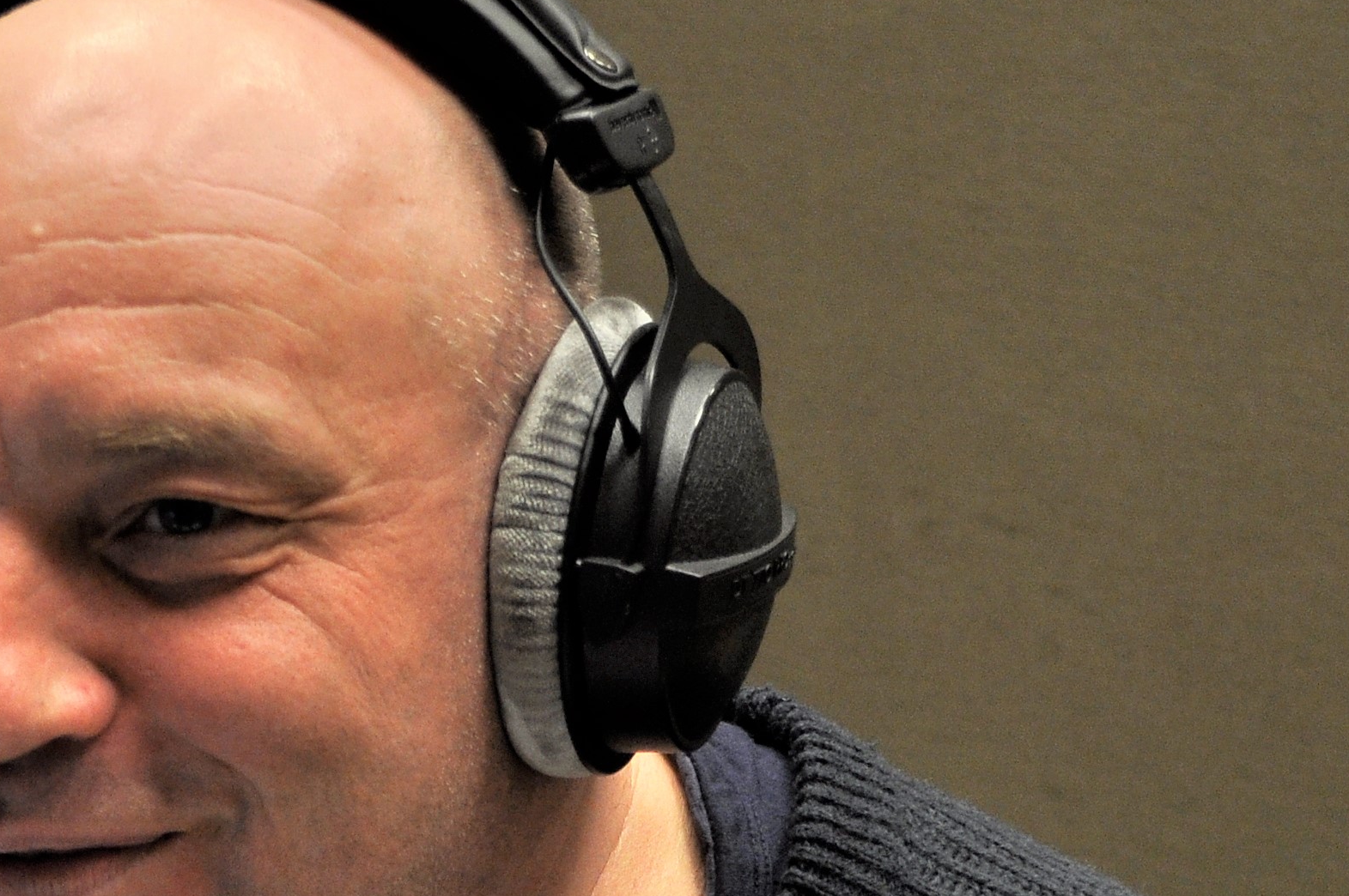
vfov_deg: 10.3
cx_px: 341
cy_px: 983
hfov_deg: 15.6
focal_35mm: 131
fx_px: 4904
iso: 400
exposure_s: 1/40
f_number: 4.8
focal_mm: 32
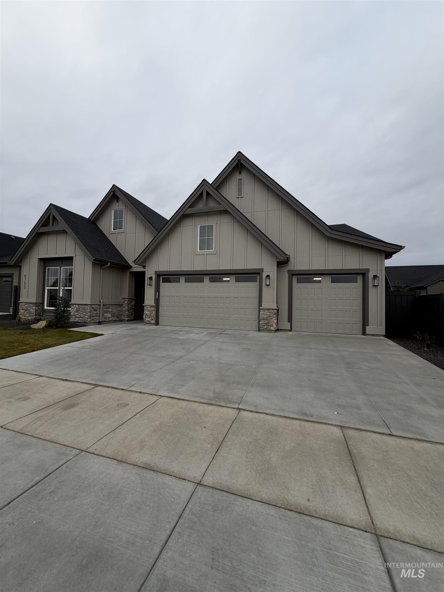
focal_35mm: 14
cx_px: 222
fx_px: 239
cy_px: 296
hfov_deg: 85.7
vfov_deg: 102.1
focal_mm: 2.22
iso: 64
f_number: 2.2
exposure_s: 1/502
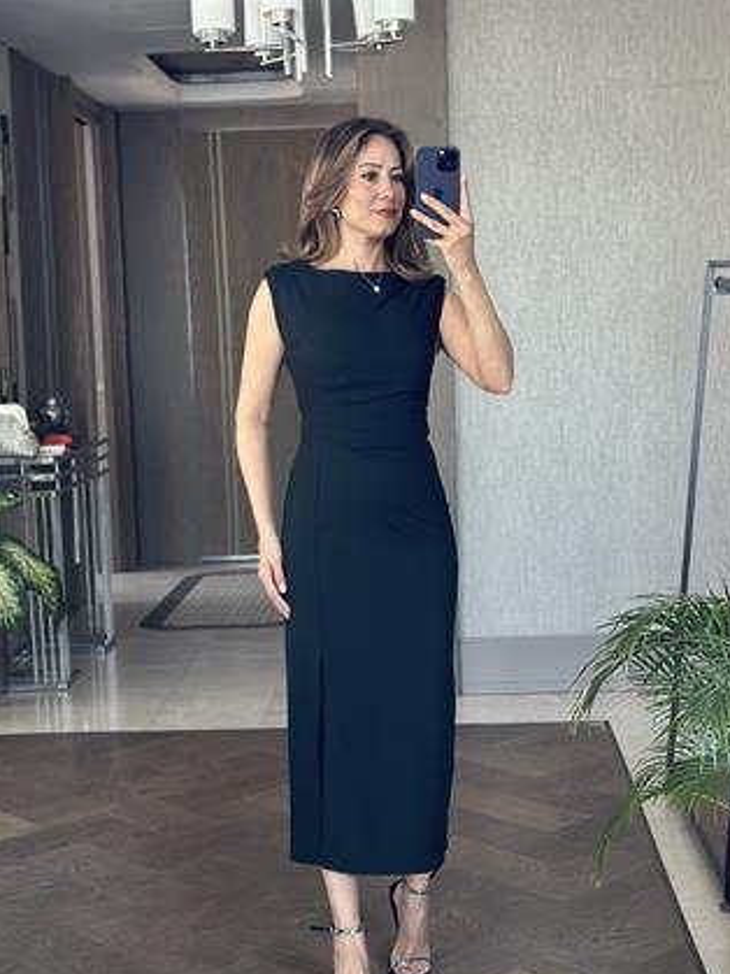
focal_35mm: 58
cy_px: 511
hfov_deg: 25.2
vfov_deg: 33.2
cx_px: 365
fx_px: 1632
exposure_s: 1/71
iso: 125
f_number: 1.78
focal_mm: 6.86
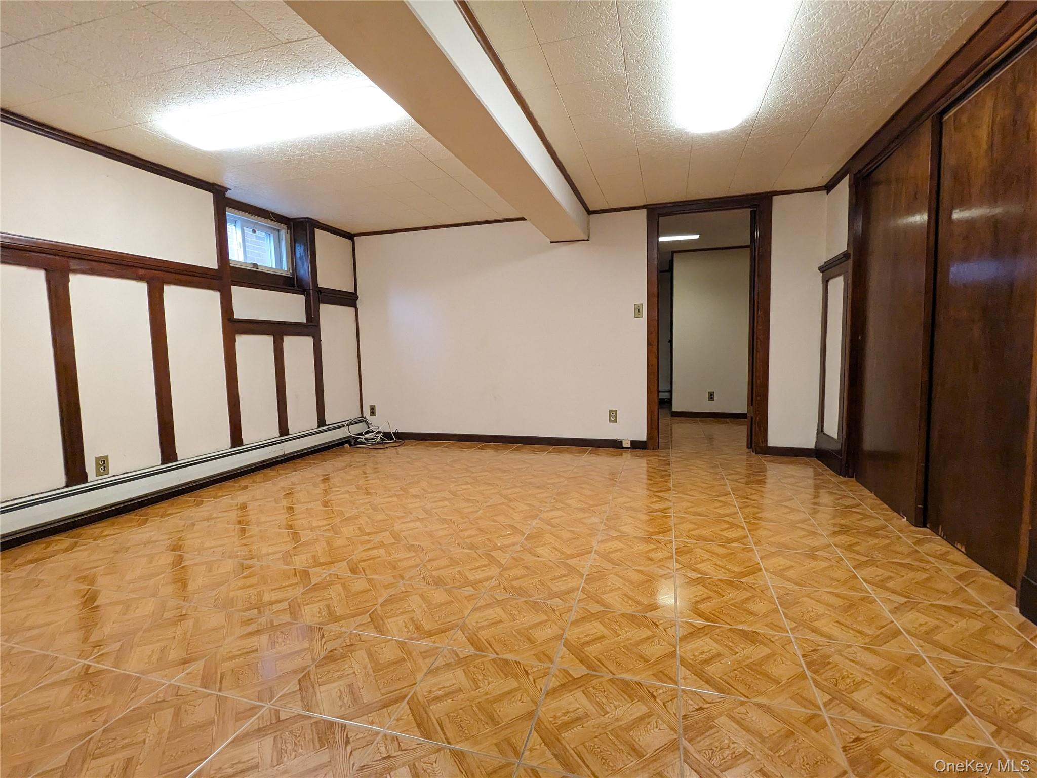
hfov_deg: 94.5
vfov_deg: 78.1
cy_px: 389
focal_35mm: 16
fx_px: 479
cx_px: 518
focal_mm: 2.35
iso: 668
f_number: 2.2
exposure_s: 1/120
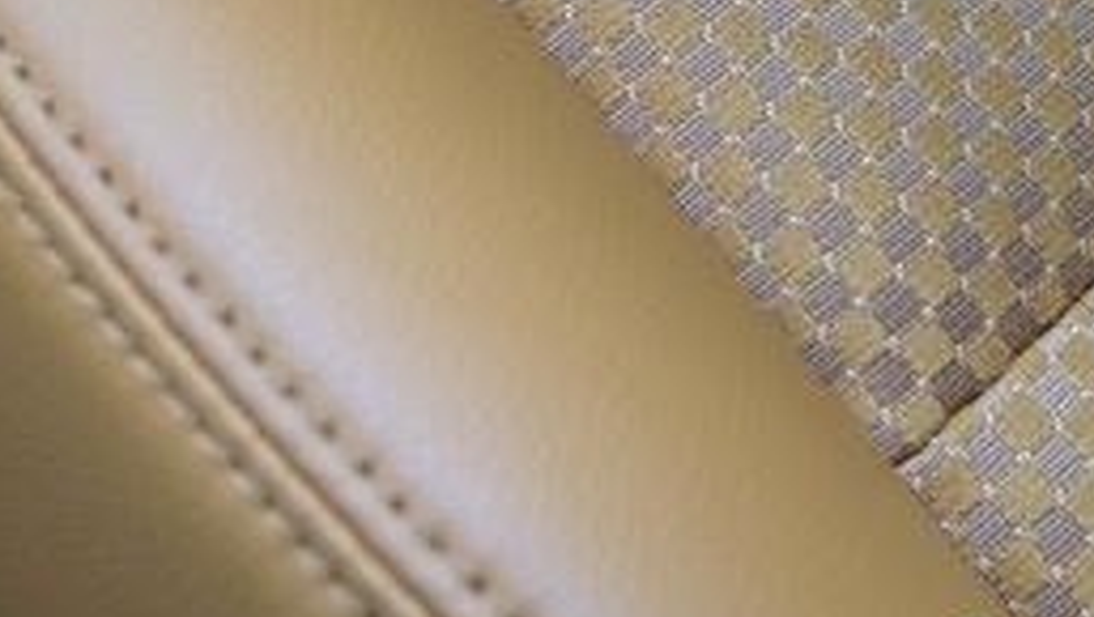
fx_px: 2555
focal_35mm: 88
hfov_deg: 24.2
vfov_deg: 13.4
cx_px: 515
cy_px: -145
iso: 250
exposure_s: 1/40
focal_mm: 13.37
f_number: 2.8
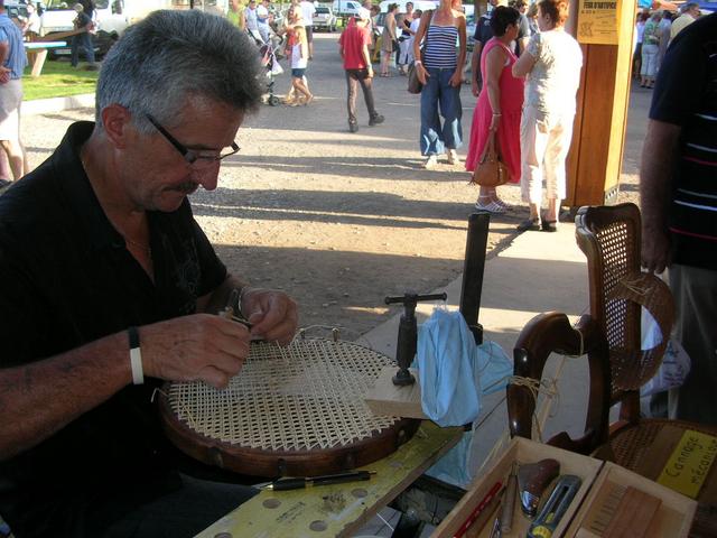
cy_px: 269
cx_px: 358
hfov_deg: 52.6
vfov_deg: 40.7
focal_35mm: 35
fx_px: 725
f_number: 2.8
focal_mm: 5.8
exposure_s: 1/141
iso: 50
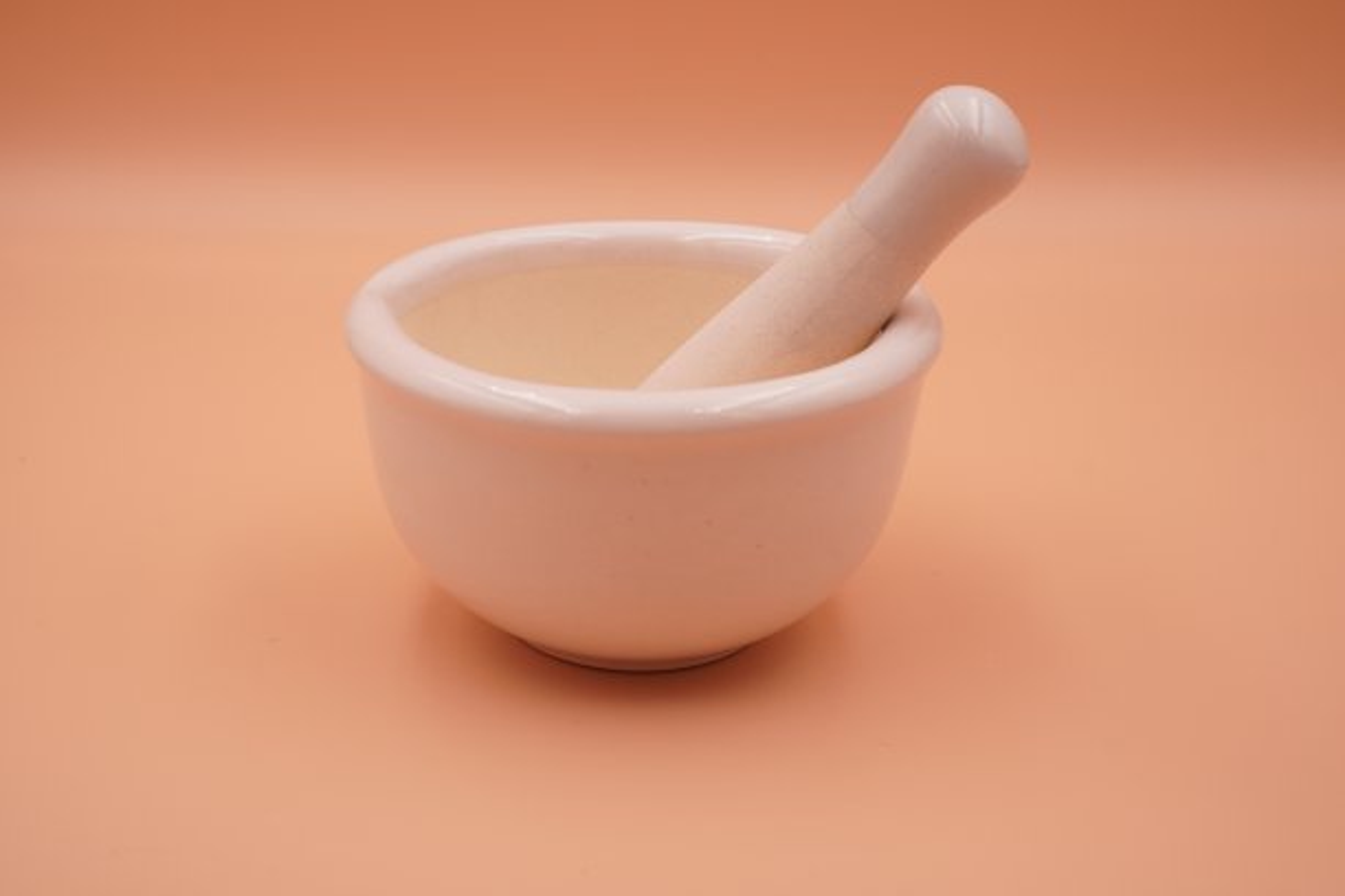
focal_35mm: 52
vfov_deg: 25.8
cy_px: 448
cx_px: 672
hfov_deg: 37.9
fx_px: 1961
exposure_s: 1/40
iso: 125
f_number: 9
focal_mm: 35
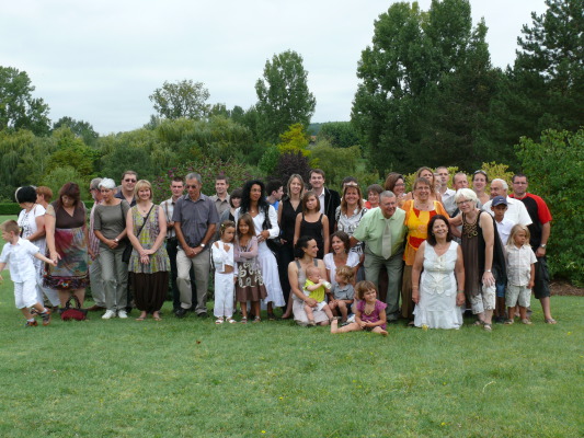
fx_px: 591
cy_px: 219
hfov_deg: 52.6
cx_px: 292
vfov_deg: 40.7
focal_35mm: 35
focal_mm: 7.4
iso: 100
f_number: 5.6
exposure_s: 1/200
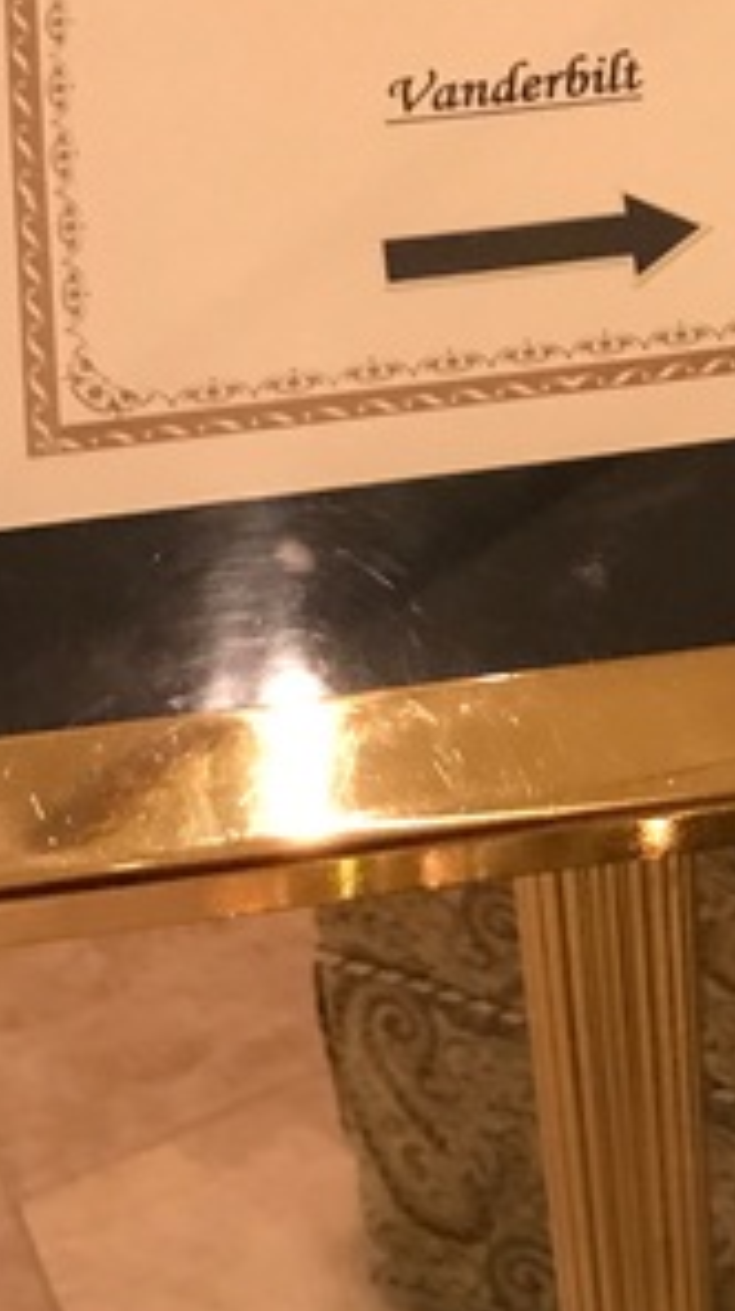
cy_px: 509
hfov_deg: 17.8
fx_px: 2292
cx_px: 744
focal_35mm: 66
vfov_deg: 31.8
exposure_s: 1/5
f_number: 1.8
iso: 100
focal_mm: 3.99
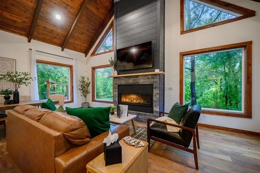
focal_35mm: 14
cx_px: 130
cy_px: 86
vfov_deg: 81.0
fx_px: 101
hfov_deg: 104.3
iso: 2000
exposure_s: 1/80
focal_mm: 14
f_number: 4
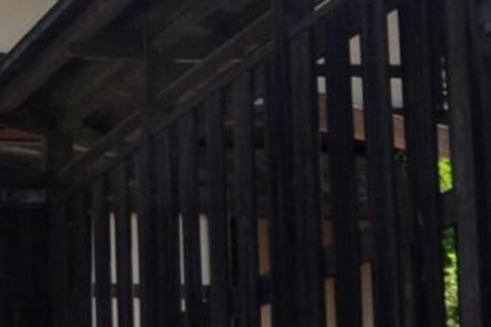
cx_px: -384
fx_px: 2863
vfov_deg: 6.5
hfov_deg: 9.4
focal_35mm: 210
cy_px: -63
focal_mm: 18
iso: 200
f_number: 8
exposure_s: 1/30
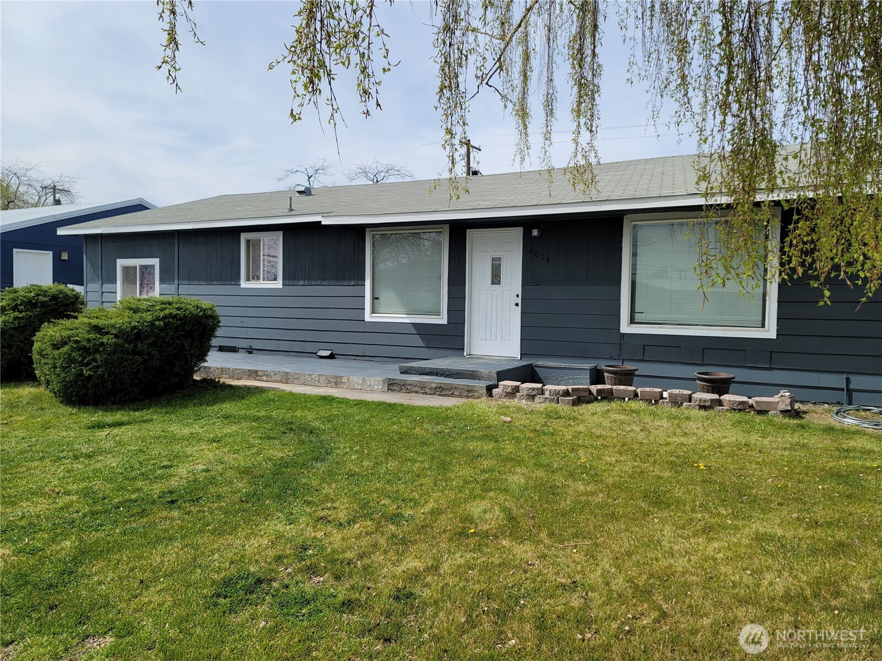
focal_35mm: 25
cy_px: 330
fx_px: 637
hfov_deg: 69.4
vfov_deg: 54.9
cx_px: 441
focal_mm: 7
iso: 20
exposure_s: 1/1142
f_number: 1.8
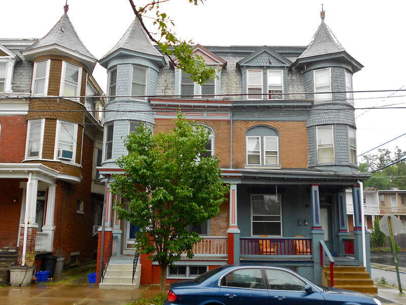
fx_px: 305
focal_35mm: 26
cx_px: 203
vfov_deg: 53.1
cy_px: 152
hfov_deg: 67.3
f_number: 3.2
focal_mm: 4.6
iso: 80
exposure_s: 1/160
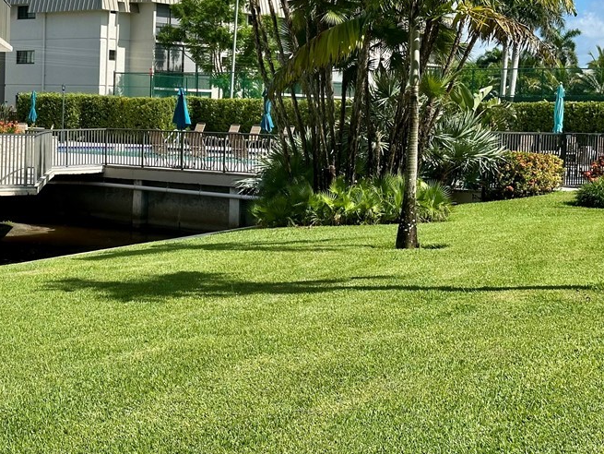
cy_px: 157
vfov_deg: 19.6
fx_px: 1309
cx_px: 144
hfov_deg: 25.6
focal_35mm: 75
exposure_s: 1/4184
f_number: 1.78
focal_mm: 6.86
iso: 64
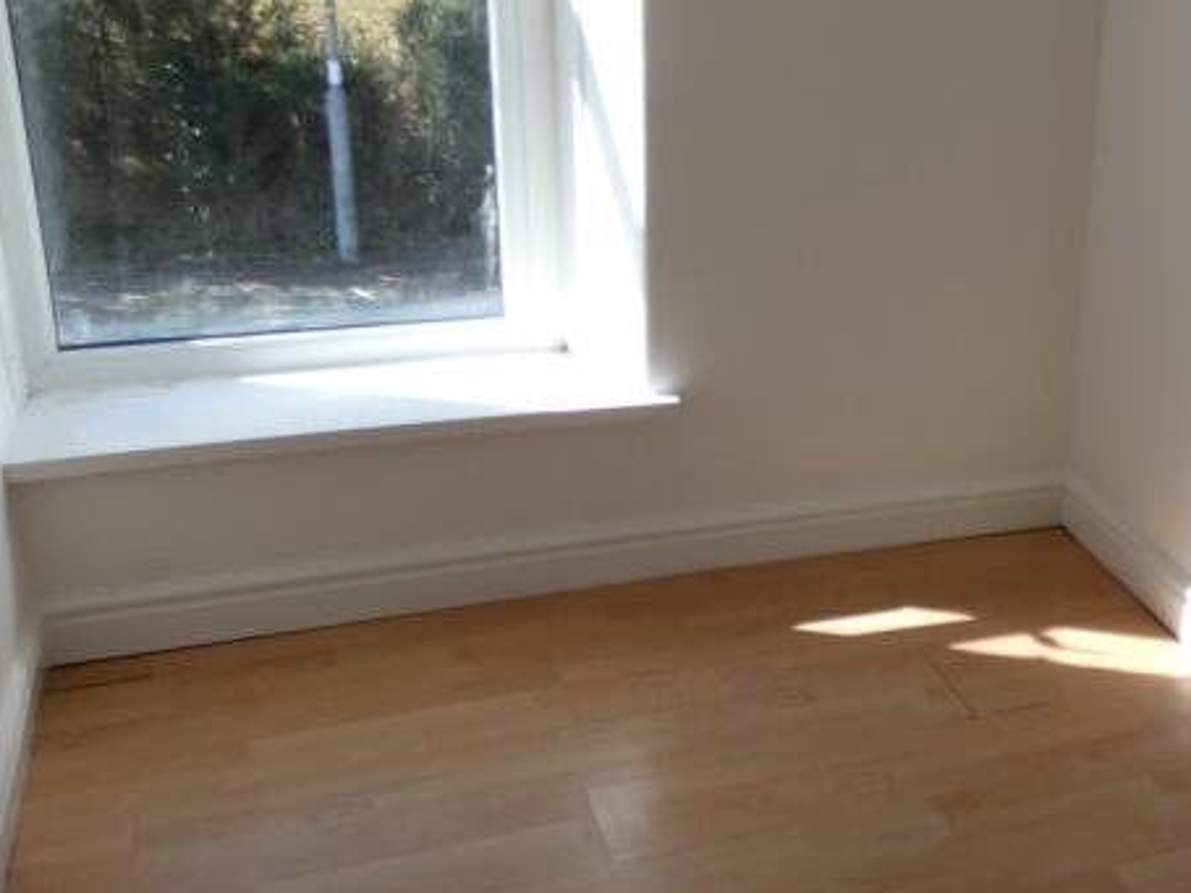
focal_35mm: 45
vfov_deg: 32.1
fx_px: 1548
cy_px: 374
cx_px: 1050
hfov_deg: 39.4
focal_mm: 3.6
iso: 80
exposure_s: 1/320
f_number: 2.8
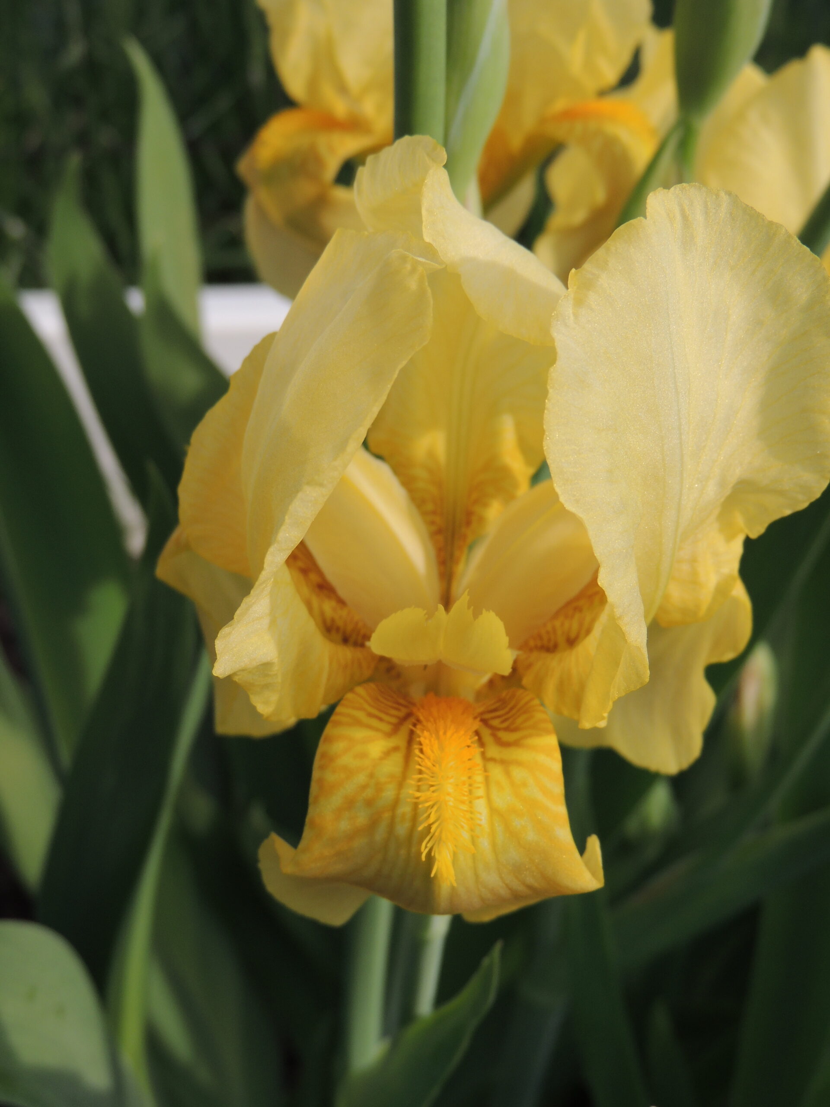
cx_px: 415
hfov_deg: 29.1
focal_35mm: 50
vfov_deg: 38.2
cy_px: 554
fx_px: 1598
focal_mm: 8.9
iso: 100
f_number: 3.6
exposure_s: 1/400
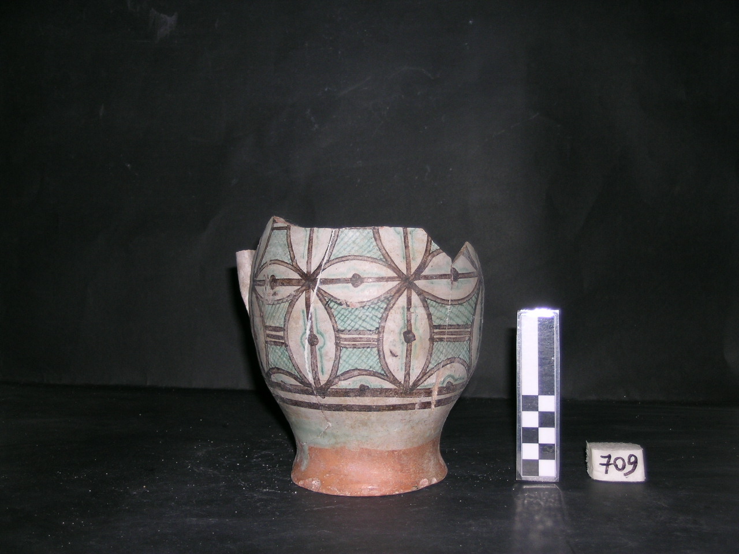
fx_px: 982
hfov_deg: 41.2
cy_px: 277
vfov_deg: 31.5
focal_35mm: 46
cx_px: 370
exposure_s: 1/60.1
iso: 50
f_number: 3.3
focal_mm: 9.5
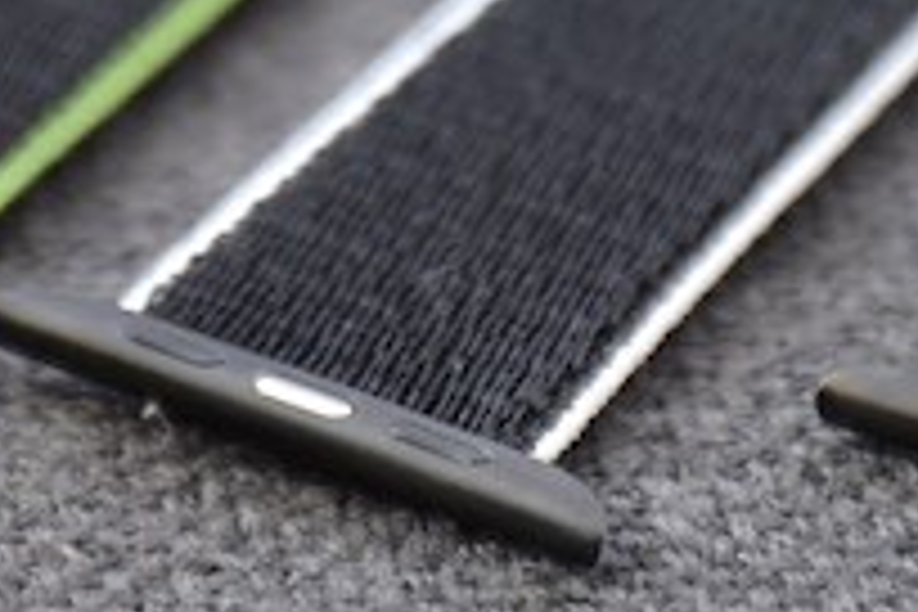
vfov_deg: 4.7
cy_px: -333
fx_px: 7471
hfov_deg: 7.0
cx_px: -63
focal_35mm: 293
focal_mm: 50
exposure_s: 1/10
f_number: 3.2
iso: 100
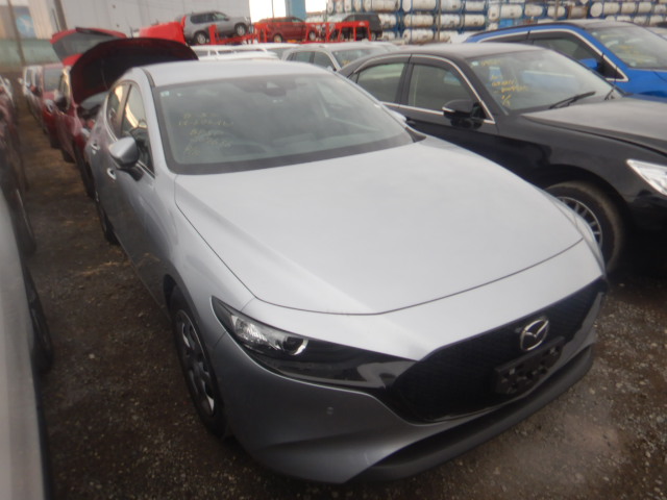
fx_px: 462
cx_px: 334
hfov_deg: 71.6
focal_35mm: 24
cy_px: 250
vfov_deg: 56.8
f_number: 2.8
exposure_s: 1/60
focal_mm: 4.3
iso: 125
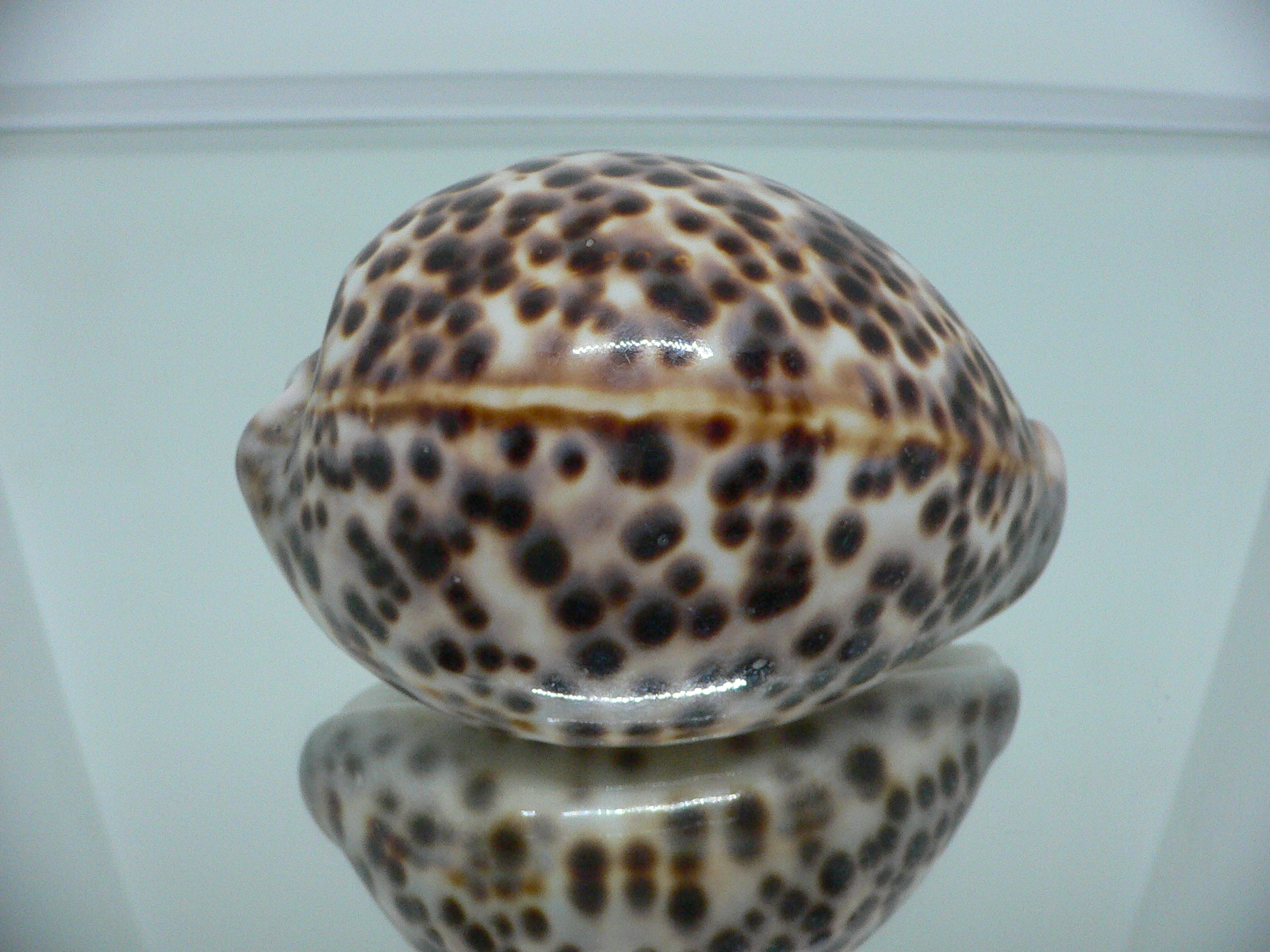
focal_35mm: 35
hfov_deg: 52.6
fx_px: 1284
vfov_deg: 40.7
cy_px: 476
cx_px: 635
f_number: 2.8
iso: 200
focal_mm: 4.6
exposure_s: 1/50
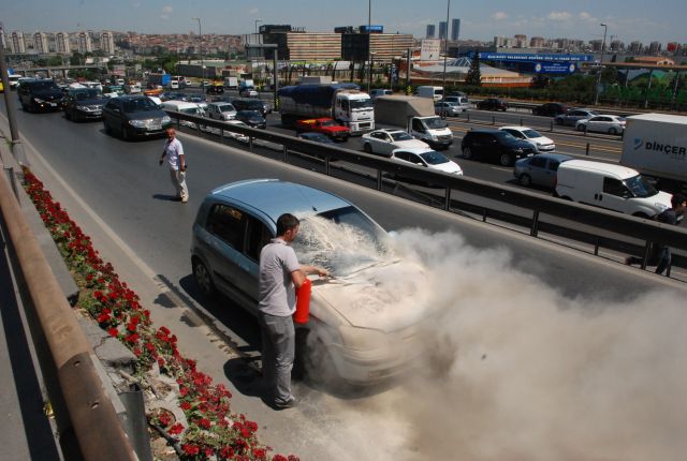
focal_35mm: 27
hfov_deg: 67.3
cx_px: 344
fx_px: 516
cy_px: 230
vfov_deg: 48.2
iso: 1000
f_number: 14
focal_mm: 18
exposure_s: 1/800
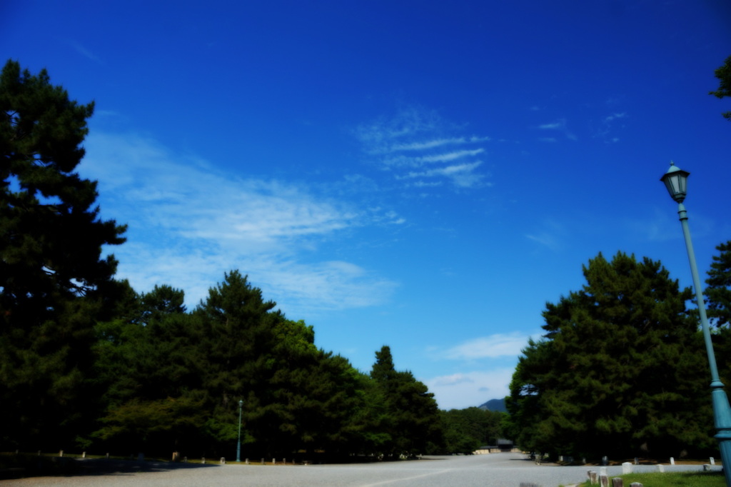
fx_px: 548
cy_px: 244
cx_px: 366
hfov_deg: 67.4
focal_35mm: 27
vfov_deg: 47.9
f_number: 7.1
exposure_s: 1/200
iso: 100
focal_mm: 18
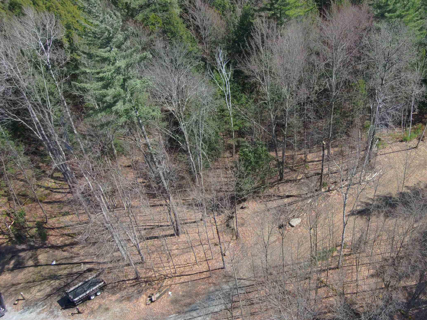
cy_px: 200
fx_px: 382
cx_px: 310
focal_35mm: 31
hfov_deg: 56.1
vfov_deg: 45.0
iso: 427
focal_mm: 3.7
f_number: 2.8
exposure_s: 1/120
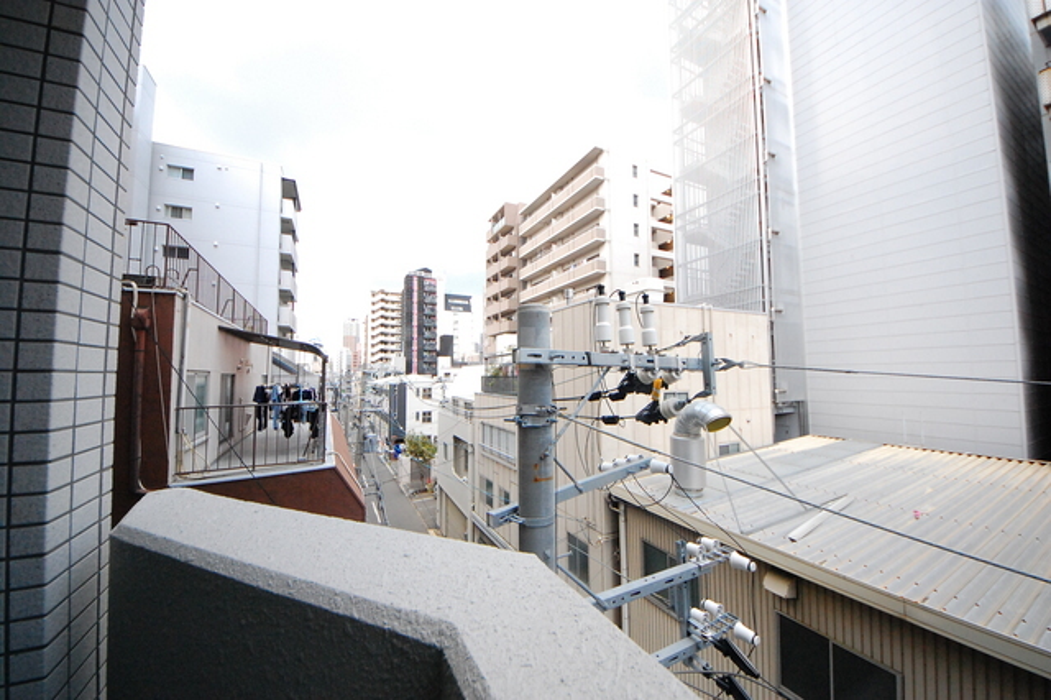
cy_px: 350
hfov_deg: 112.6
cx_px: 526
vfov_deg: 89.9
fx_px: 350
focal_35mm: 12
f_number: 6.3
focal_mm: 8
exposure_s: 1/160
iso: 1600
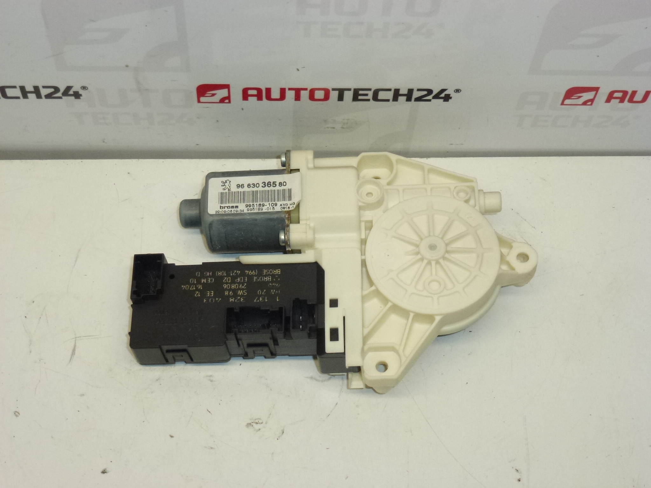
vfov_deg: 25.7
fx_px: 1072
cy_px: 244
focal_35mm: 57
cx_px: 326
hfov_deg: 33.8
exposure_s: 1/320
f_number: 4.4
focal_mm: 10.1
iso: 400
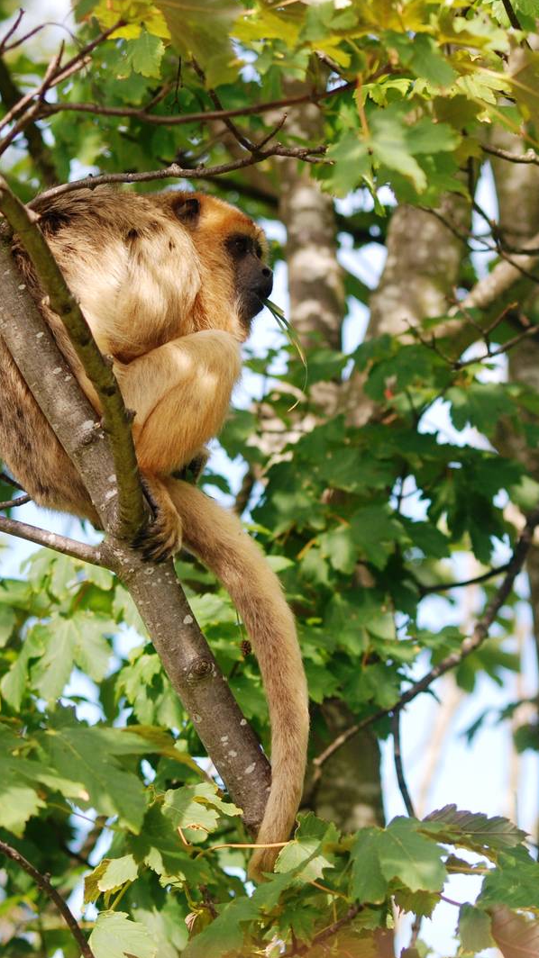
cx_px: 315
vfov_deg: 11.1
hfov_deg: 6.3
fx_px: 4932
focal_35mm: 194
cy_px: 479
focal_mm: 82
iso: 200
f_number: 4.5
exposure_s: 1/320
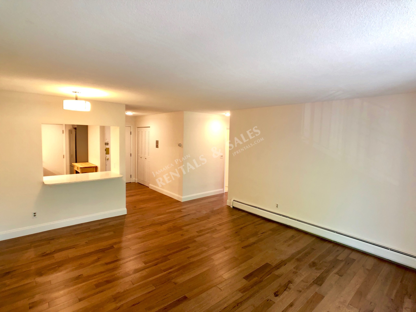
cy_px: 156
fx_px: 336
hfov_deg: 63.4
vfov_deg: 49.7
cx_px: 208
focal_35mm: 28
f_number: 1.8
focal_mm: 3.99
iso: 80
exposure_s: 1/30
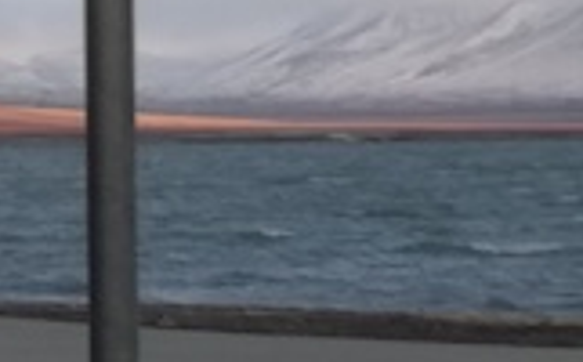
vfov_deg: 6.3
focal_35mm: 206
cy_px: 174
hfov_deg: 10.0
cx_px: -185
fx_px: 3267
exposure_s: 1/240
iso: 50
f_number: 2.2
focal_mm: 3.81
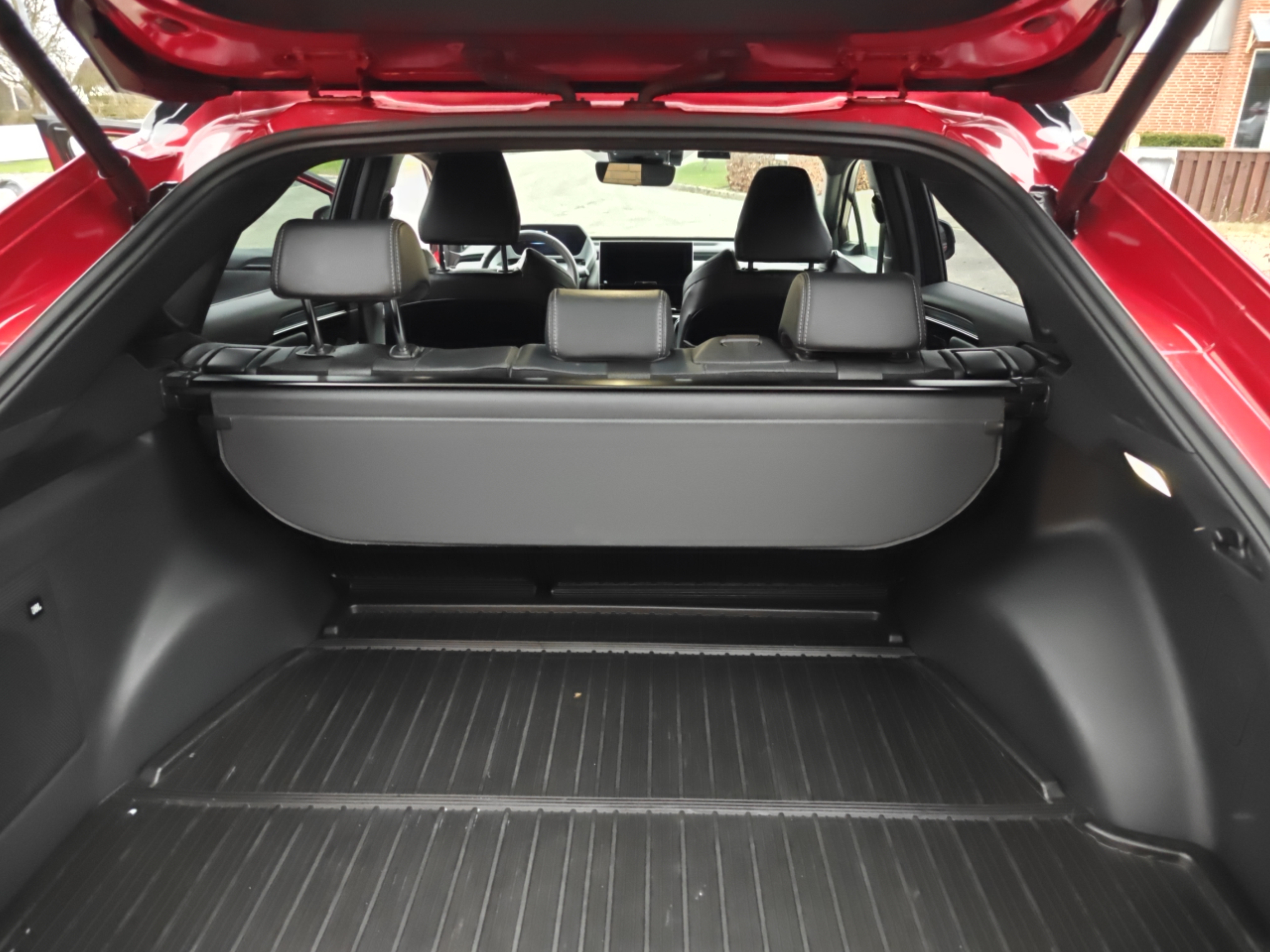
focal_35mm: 23
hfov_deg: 73.9
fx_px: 844
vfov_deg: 58.9
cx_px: 635
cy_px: 476
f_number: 1.6
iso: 1250
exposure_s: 1/52
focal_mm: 6.06
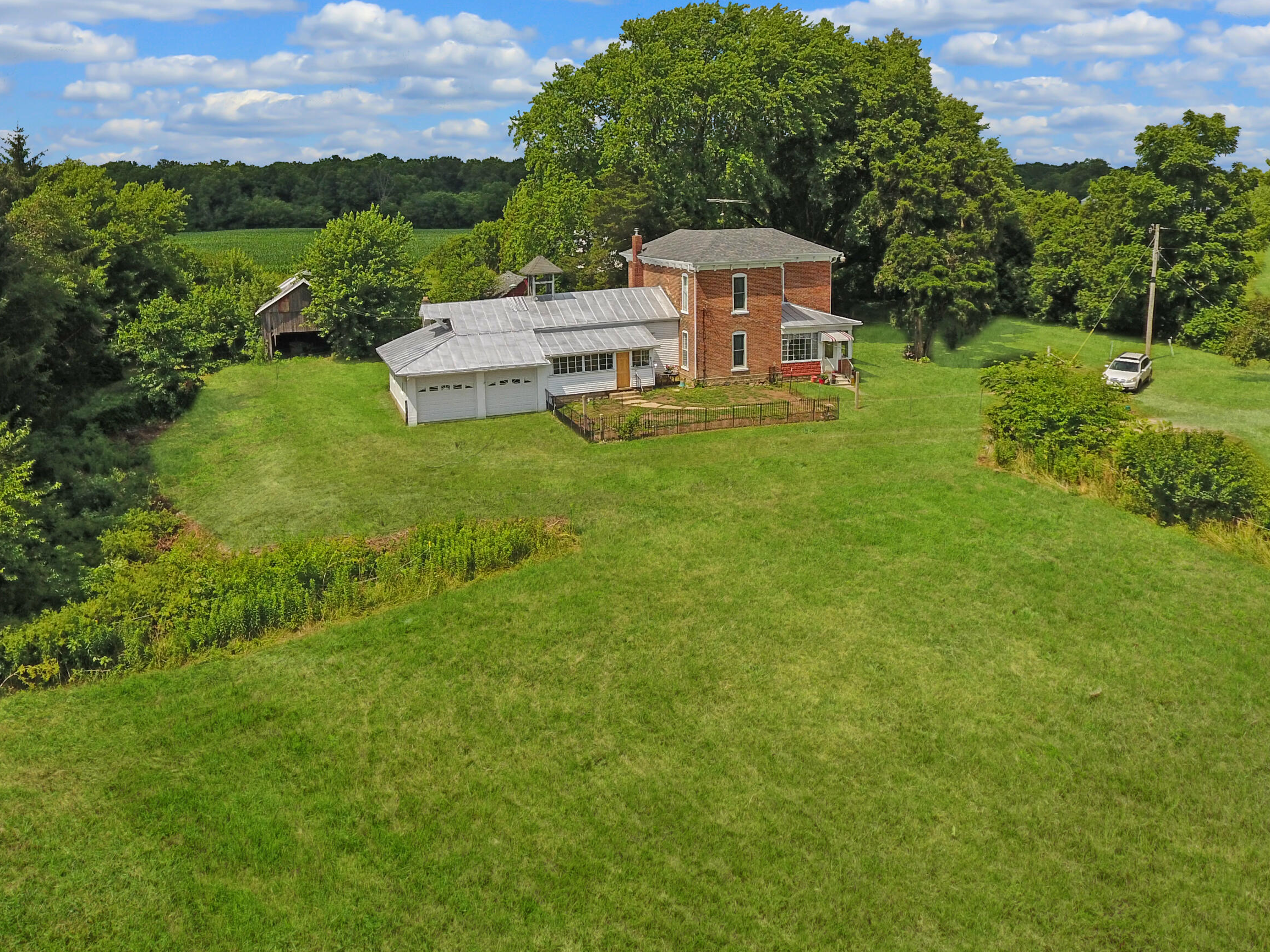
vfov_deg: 52.3
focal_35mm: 26
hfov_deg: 67.1
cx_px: 568
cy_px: 336
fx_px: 954
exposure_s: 1/1328
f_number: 2.8
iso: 100
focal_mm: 3.61
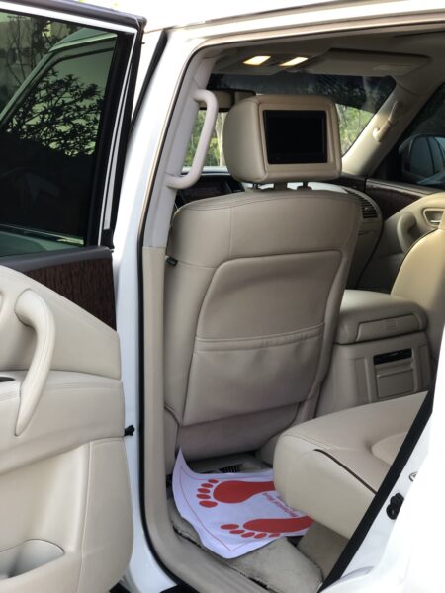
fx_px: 977
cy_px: 296
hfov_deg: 25.7
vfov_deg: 33.8
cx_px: 222
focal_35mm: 57
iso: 32
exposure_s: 1/30
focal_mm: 6.6
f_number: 2.8
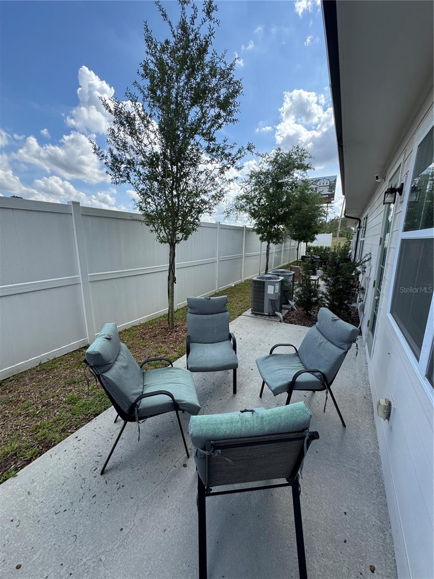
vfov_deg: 102.1
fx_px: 234
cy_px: 290
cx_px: 217
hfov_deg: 85.7
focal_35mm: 14
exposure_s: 1/610
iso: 50
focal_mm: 2.22
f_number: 2.2
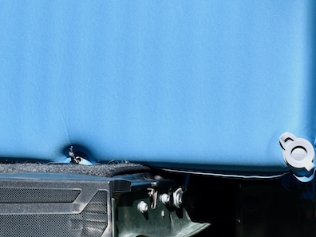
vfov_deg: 8.4
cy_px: -53
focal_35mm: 175
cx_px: -117
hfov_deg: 11.0
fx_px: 1598
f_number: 9
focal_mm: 40
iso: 200
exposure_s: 1/400
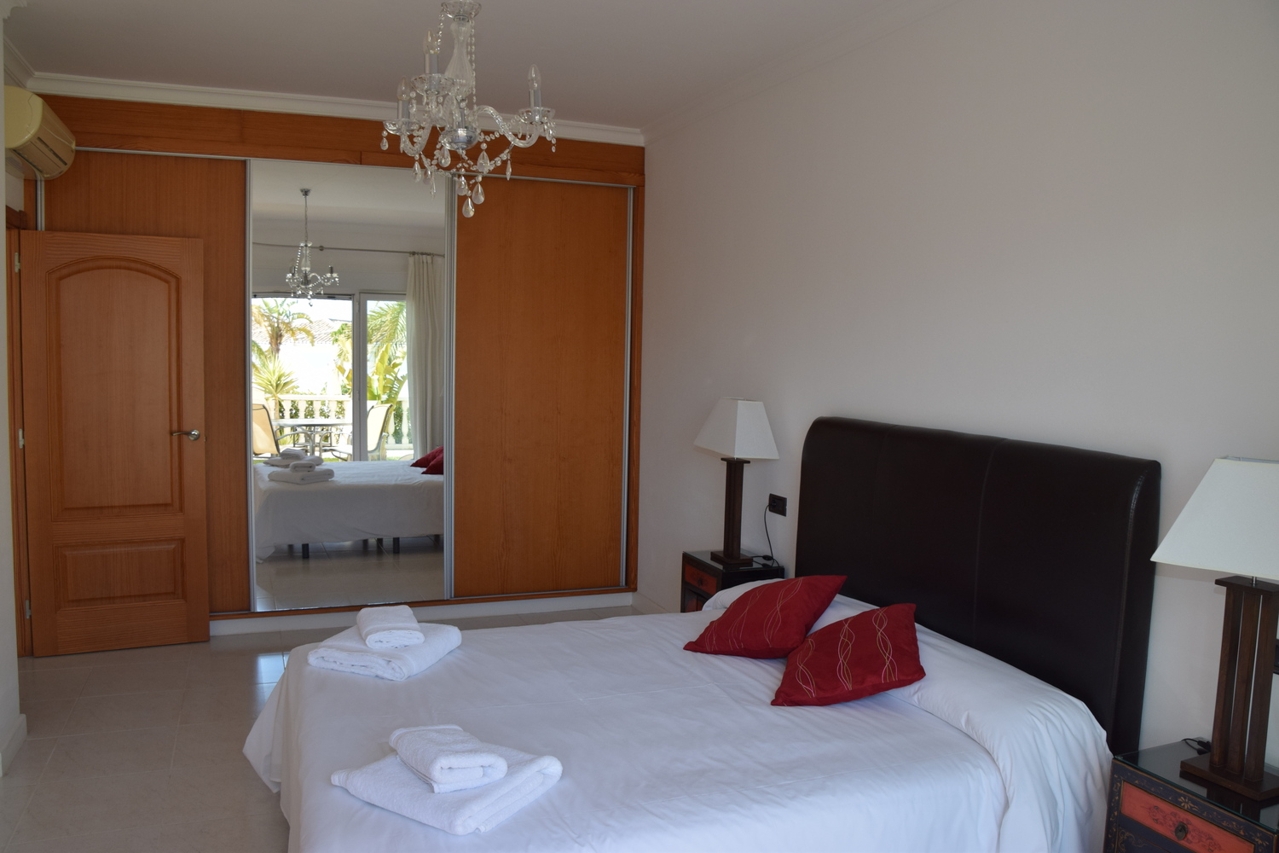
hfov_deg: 67.4
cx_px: 640
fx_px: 959
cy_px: 426
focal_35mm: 27
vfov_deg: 47.9
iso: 400
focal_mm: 18
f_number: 8
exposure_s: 1/250
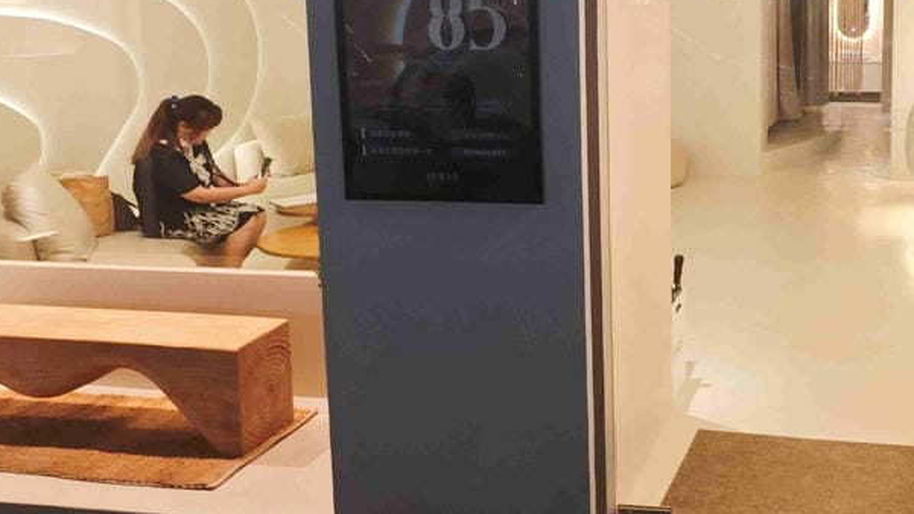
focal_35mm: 37
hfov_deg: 50.1
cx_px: 756
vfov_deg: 31.5
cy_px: 141
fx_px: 897
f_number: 1.8
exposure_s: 1/30
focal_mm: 2.03
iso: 160
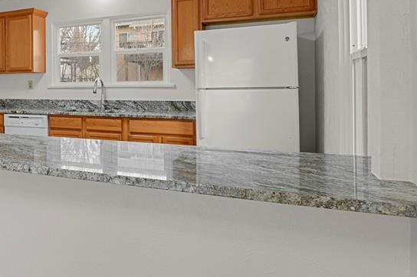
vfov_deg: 40.3
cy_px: 82
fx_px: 370
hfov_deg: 52.4
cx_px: 49
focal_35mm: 32
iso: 250
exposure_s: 1
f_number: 8
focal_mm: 17
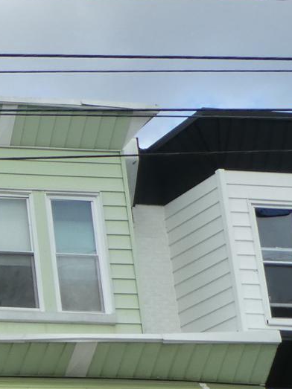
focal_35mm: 94
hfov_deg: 12.1
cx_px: -439
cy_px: 399
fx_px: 1058
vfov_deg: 20.2
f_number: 3.3
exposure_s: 1/400
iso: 80
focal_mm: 4.3
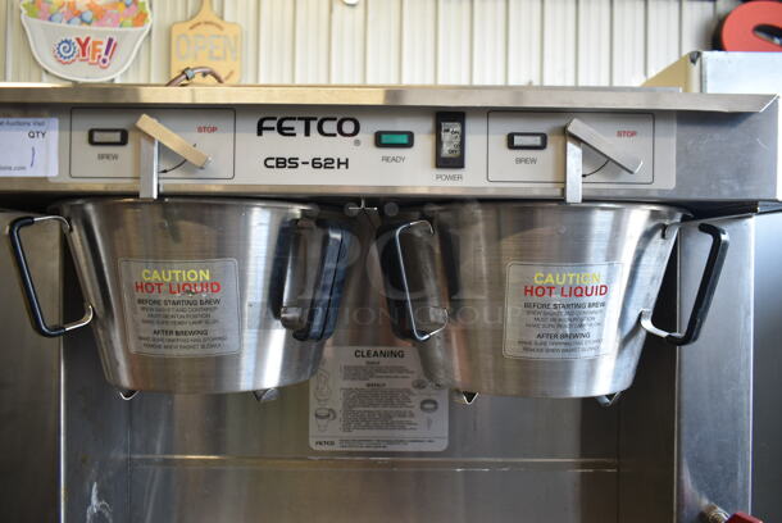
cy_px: 262
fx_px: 587
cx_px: 391
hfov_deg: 67.3
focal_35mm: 27
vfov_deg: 48.0
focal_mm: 18
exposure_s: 1/30
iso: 180
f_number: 3.5
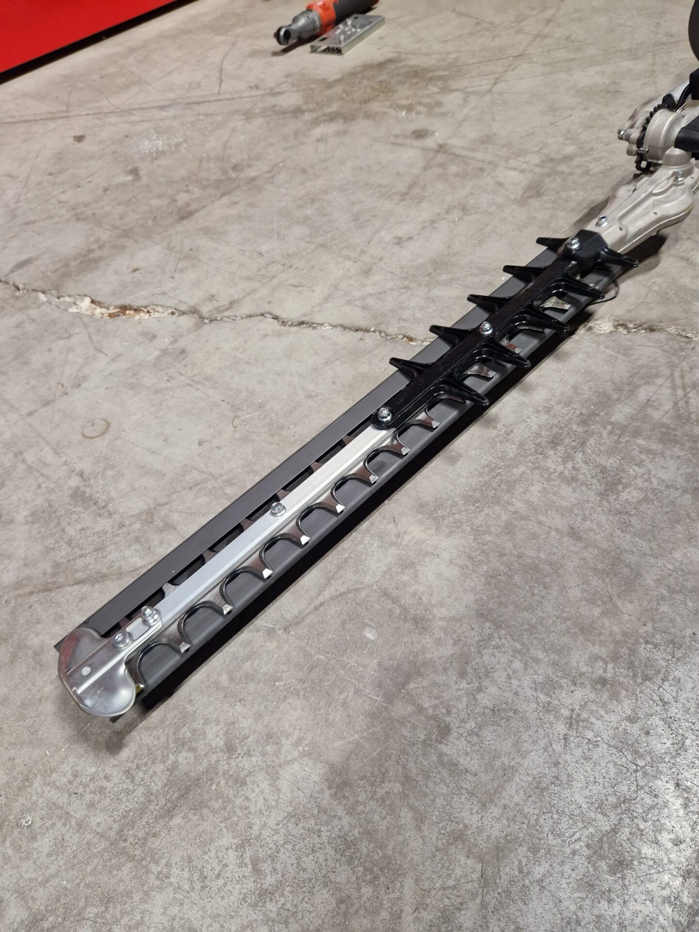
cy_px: 466
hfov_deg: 58.9
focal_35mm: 23
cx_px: 350
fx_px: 619
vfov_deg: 73.9
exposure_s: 1/100
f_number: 1.8
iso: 500
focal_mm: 5.4
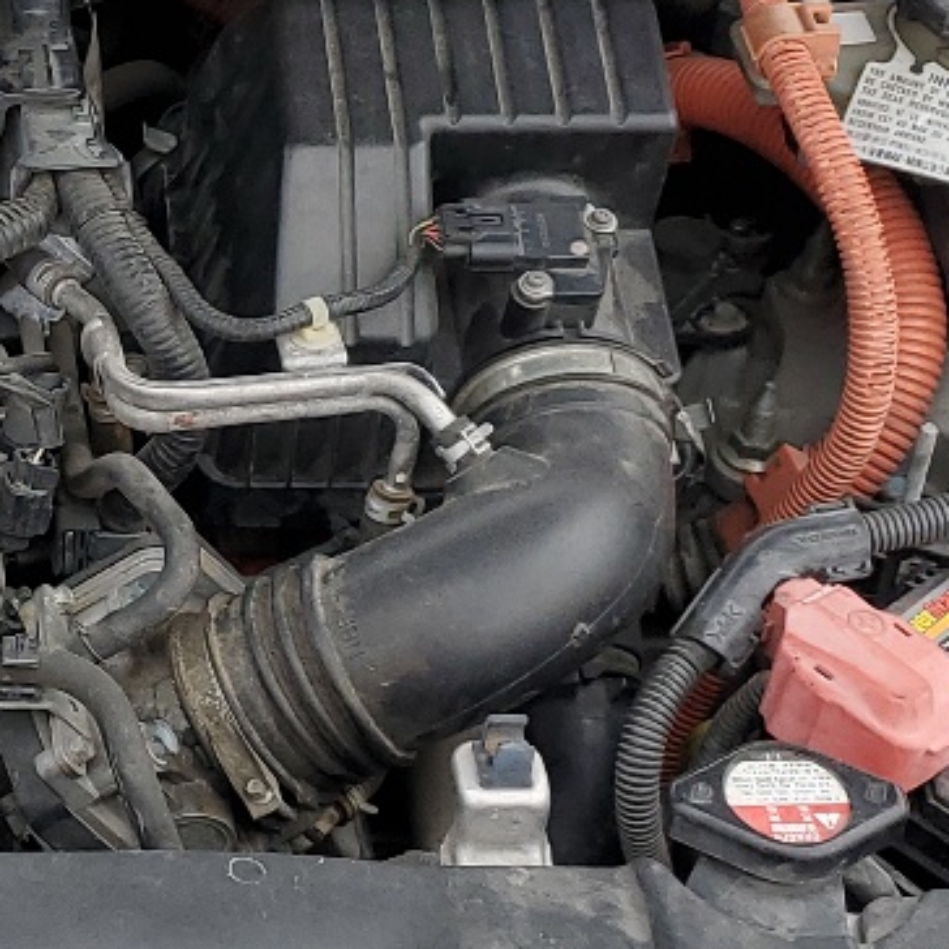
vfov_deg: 17.2
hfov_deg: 16.5
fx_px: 3133
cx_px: -182
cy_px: 336
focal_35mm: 101
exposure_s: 1/345
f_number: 1.5
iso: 50
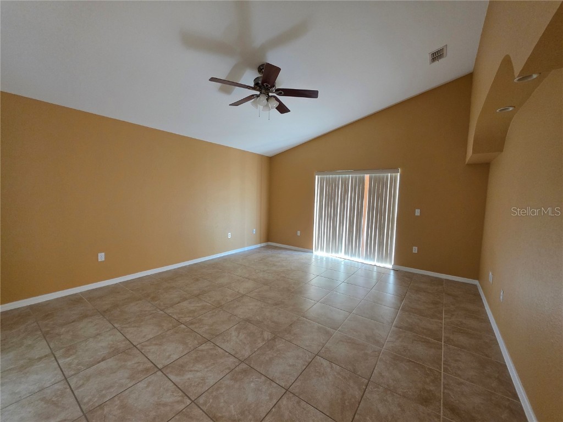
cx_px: 282
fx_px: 211
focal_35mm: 13
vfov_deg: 89.9
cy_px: 211
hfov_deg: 106.2
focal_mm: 2.2
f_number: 1.9
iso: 400
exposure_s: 1/100
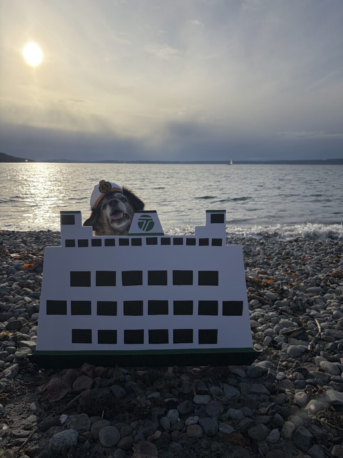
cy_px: 229
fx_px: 344
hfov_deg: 53.1
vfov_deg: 67.3
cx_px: 172
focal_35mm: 26
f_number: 1.6
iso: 50
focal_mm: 5.96
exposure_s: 1/7813
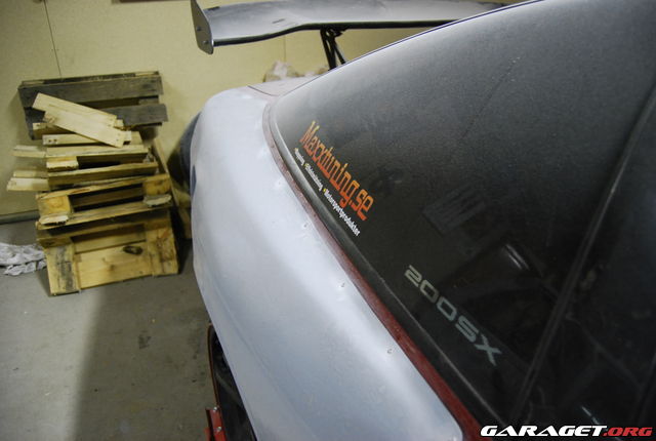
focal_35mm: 27
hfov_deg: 67.3
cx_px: 328
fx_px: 493
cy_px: 220
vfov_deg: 48.2
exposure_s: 1/15
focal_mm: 18
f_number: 3.5
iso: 800
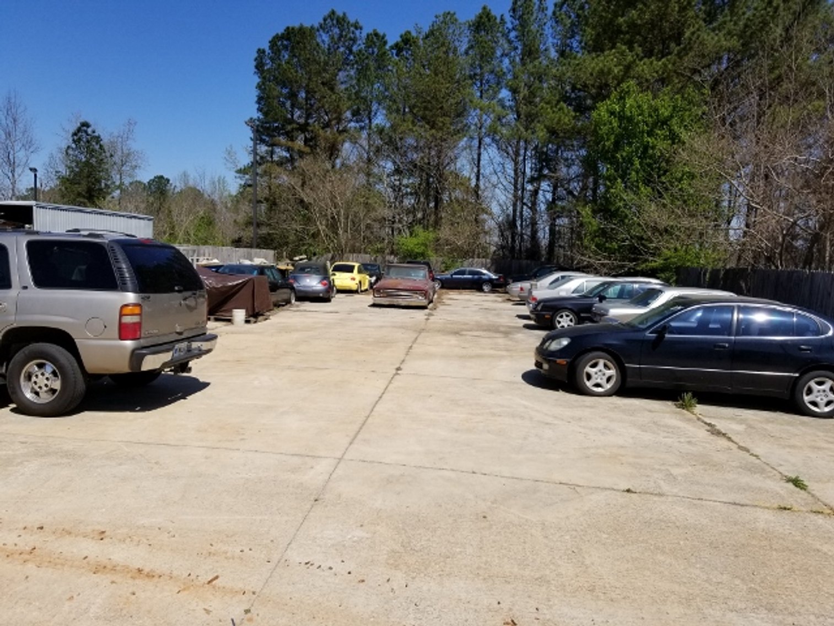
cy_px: 313
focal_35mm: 26
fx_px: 626
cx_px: 417
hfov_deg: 67.3
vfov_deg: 53.1
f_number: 1.7
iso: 50
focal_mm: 4.25
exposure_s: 1/3544
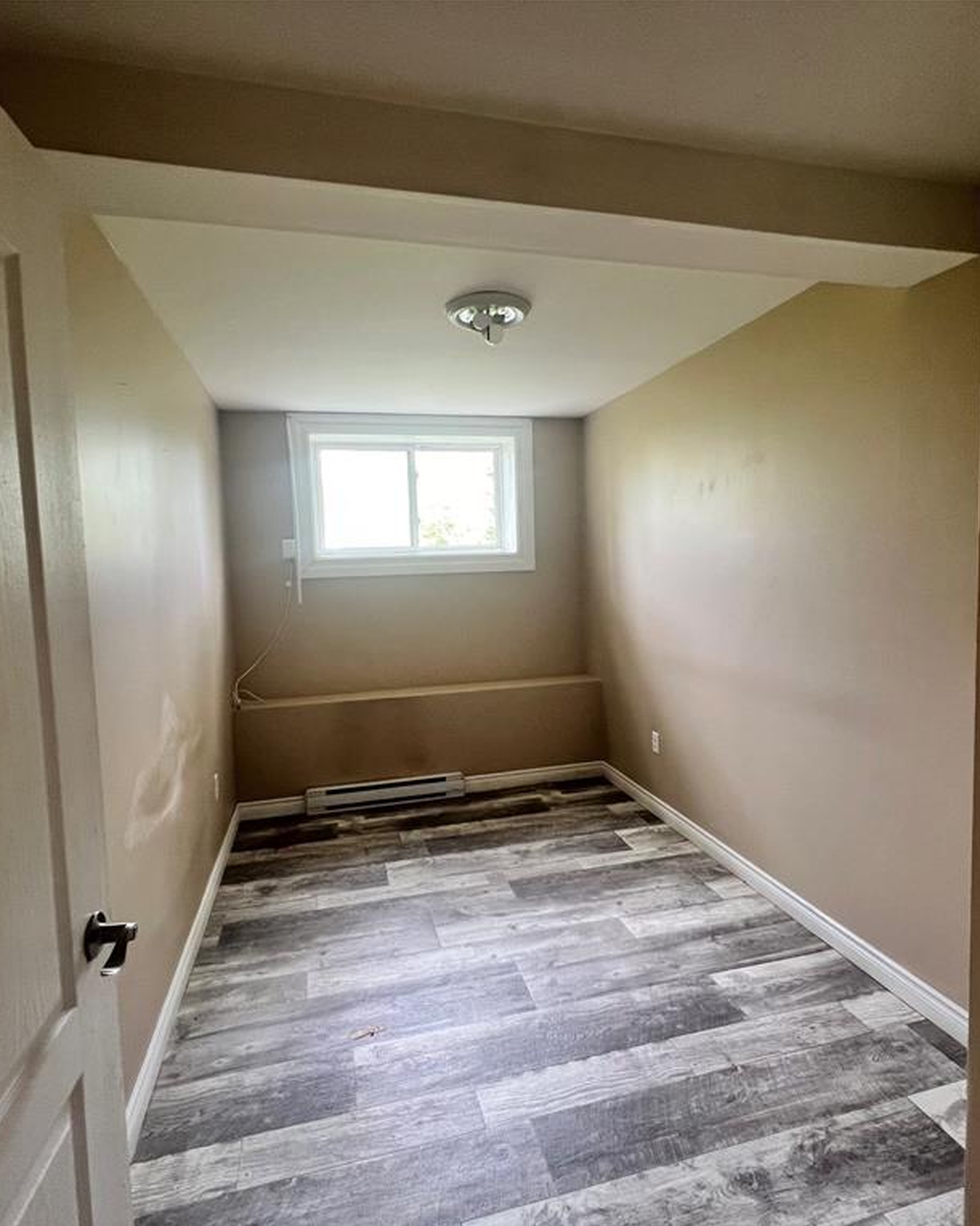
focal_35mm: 17
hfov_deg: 77.0
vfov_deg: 89.6
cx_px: 497
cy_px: 615
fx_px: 616
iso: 125
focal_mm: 1.57
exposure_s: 1/60
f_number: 1.8
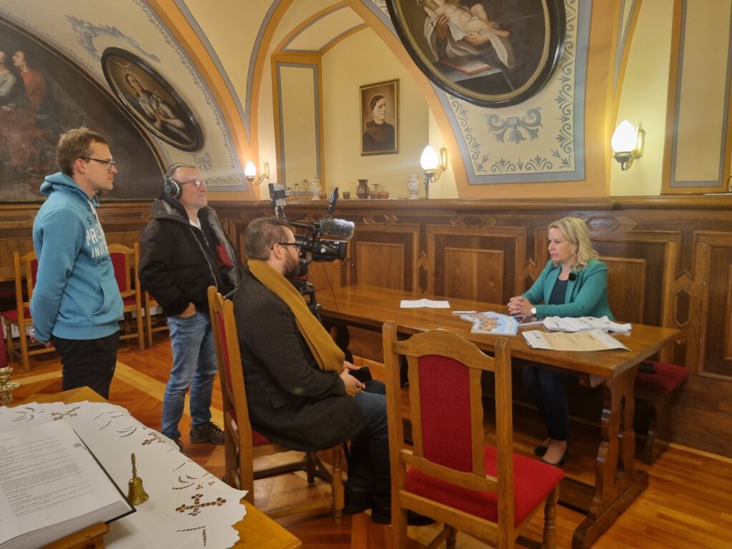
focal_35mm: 26
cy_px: 274
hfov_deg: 67.3
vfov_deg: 53.1
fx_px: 550
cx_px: 366
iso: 250
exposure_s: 1/50
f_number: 1.8
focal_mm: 5.4
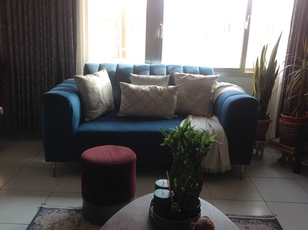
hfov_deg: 52.7
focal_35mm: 35
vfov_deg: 40.6
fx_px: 311
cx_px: 154
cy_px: 115
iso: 50
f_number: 2.4
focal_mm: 4.28
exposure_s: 1/120
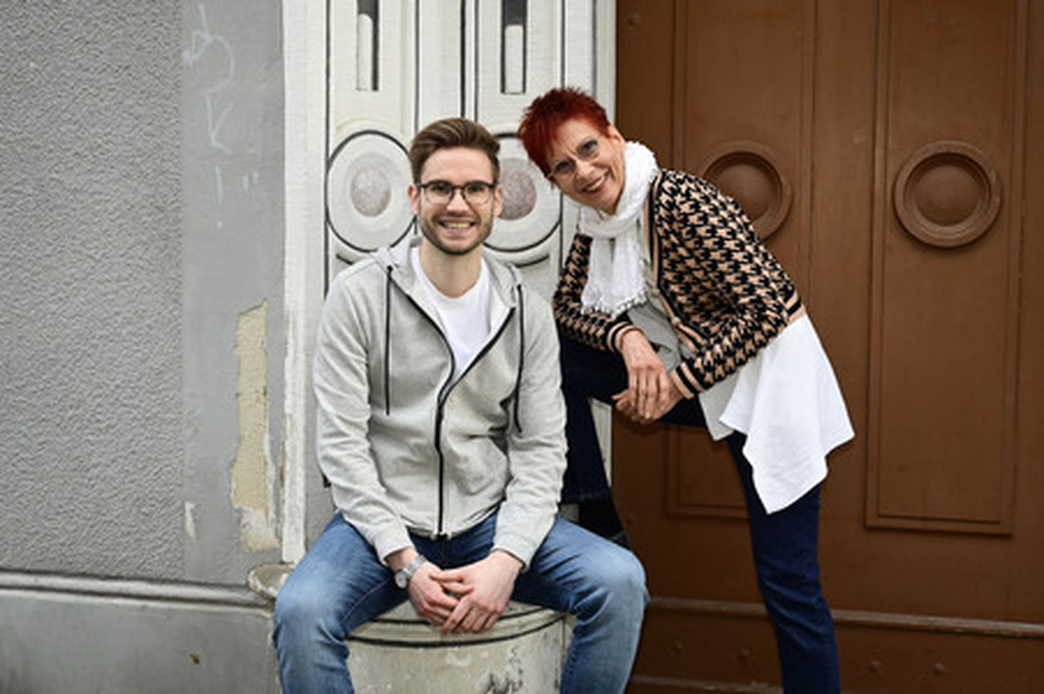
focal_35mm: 41
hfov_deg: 47.4
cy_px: 347
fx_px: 1188
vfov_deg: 32.6
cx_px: 522
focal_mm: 41
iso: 500
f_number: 3.5
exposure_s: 1/200
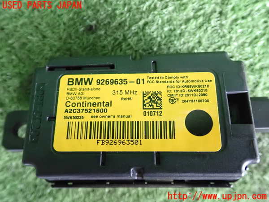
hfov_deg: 56.8
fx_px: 249
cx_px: 134
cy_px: 101
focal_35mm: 32
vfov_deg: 44.2
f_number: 2.4
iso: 1600
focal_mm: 5.79
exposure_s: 1/100
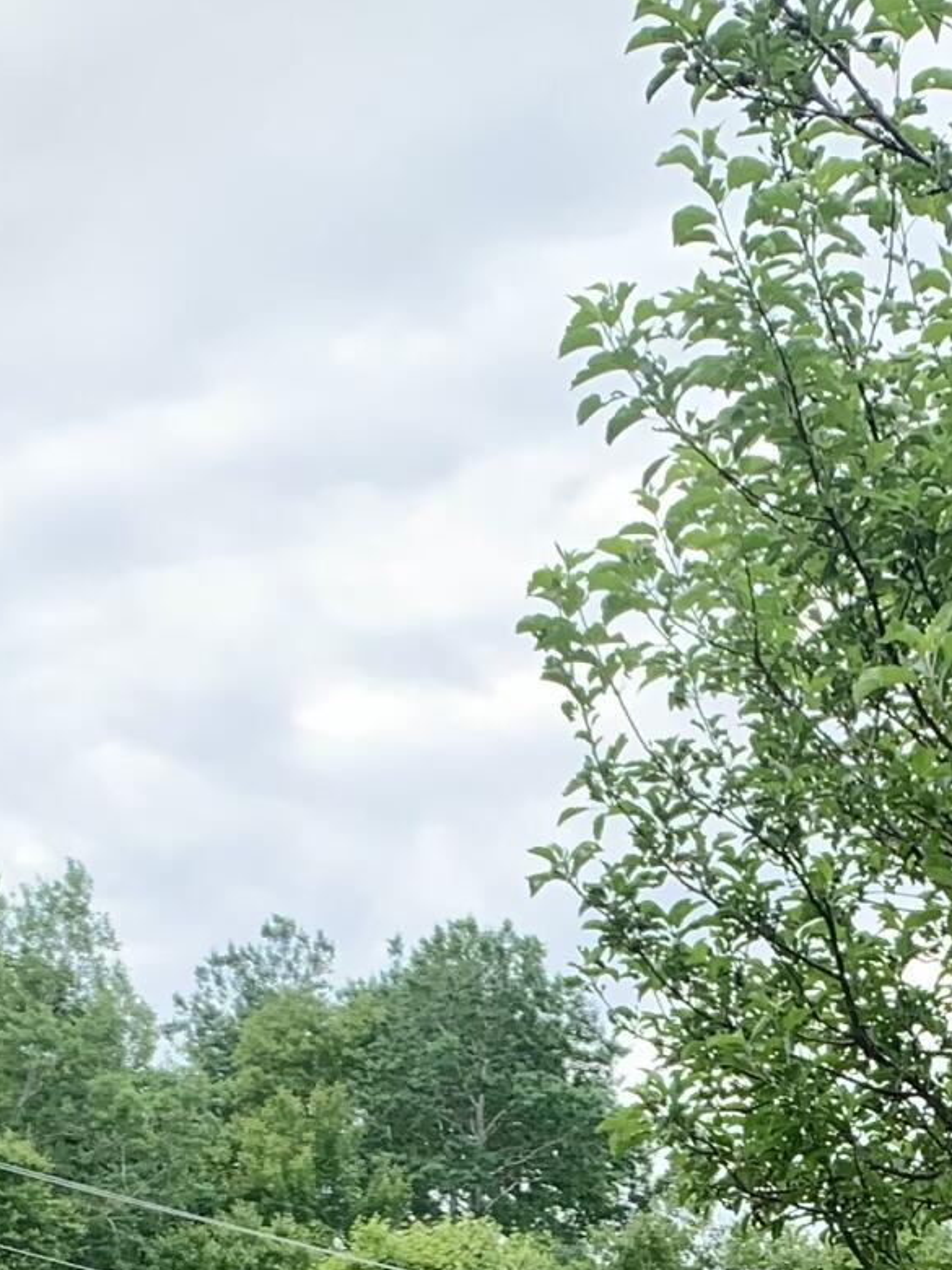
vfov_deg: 18.2
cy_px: 1675
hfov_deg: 14.5
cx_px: 973
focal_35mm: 100
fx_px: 3667
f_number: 1.8
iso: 25
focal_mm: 4.25
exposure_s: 1/749
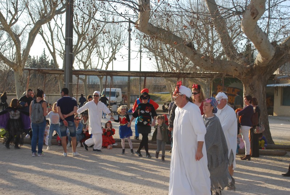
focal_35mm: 57
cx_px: 145
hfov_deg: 35.0
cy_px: 98
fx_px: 460
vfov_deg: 23.9
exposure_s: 1/200
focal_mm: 38
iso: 100
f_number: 6.3
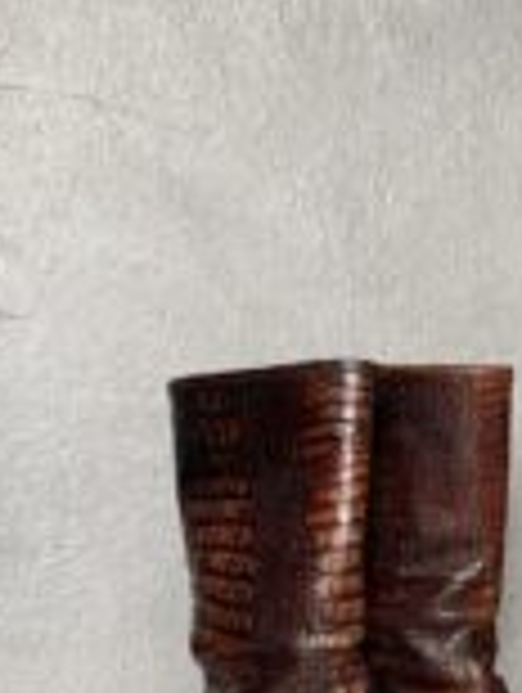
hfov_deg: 25.9
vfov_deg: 34.4
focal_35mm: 55
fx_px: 1103
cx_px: 461
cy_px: 493
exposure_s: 1/60
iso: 320
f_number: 1.78
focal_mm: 6.76
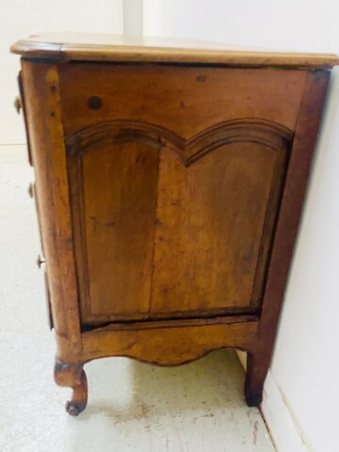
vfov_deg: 67.3
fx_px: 339
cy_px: 226
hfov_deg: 53.1
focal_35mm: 26
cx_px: 170
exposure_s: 1/31
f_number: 1.8
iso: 640
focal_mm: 4.25
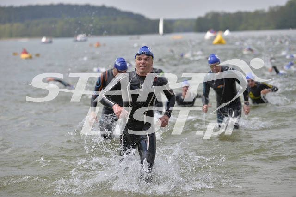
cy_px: 98
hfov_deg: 15.2
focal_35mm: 135
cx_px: 148
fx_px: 1110
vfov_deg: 10.2
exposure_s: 1/3200
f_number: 4
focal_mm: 135
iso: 200
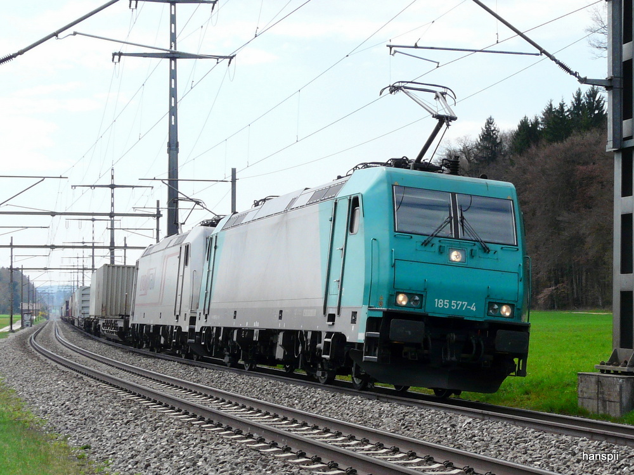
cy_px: 238
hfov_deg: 37.5
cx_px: 317
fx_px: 934
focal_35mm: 51
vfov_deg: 28.6
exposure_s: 1/320
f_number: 5.6
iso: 100
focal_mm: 8.3
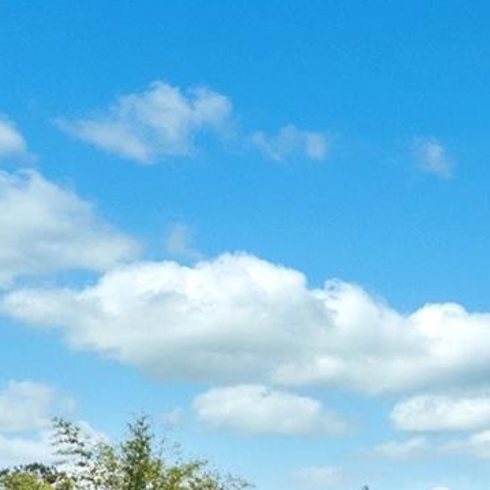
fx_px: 849
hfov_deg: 29.2
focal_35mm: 53
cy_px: 669
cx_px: 535
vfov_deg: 26.3
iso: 100
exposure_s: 1/320
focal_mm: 14
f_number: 8
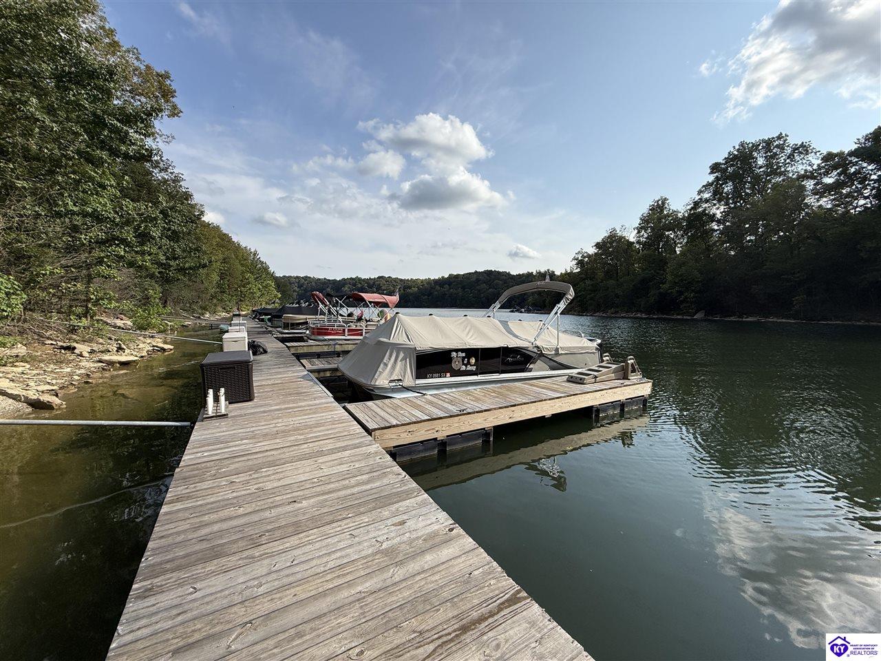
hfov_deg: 102.1
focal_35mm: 14
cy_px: 330
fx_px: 356
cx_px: 440
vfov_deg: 85.7
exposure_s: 1/2320
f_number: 2.2
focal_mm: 2.22
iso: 50
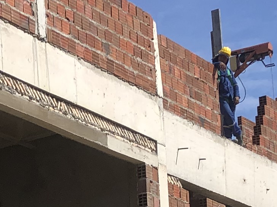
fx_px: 1240
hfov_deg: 12.6
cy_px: 256
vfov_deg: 9.4
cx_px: -12
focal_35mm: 155
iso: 20
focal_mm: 3.99
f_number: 1.8
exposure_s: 1/2825
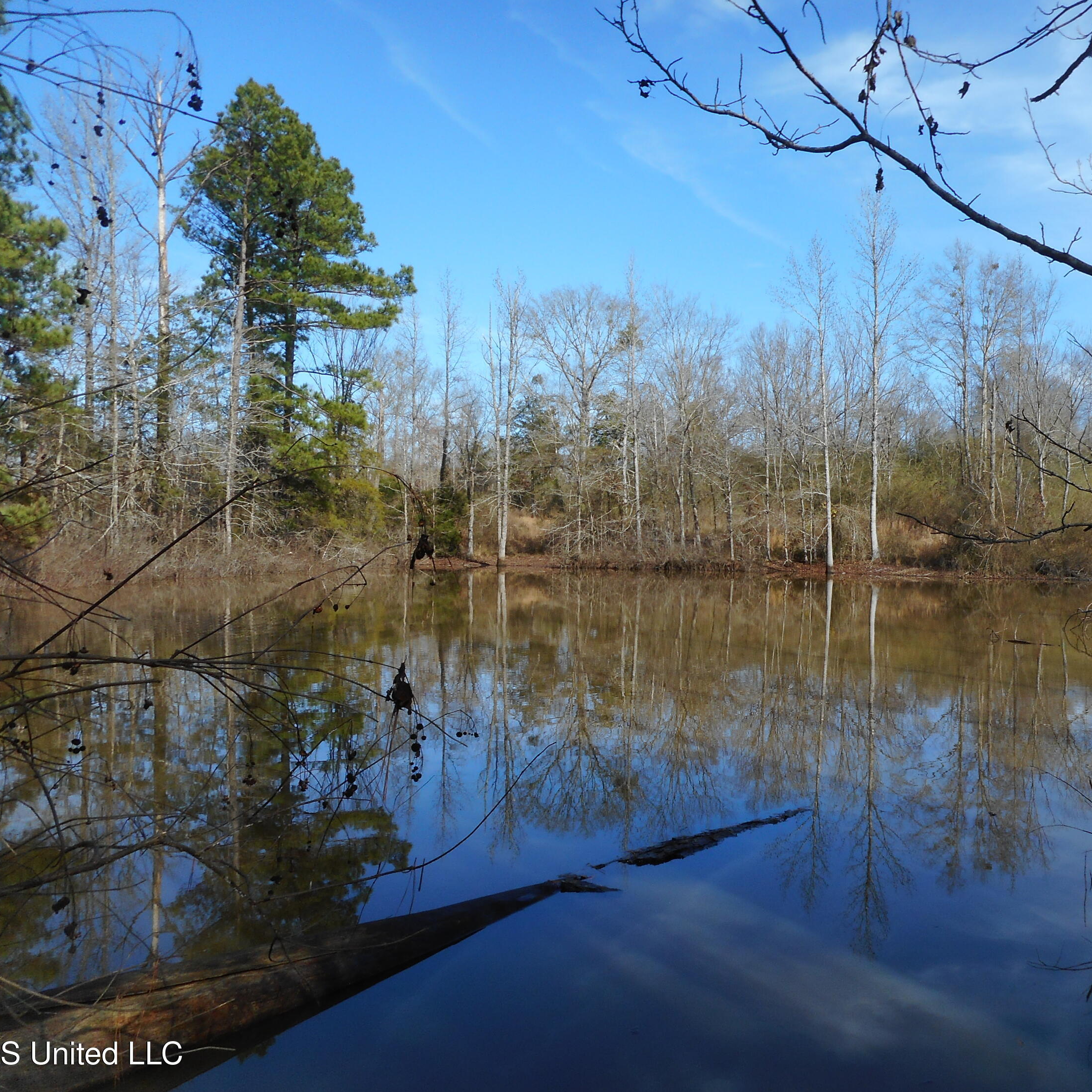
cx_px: 696
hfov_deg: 53.3
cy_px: 548
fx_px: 1071
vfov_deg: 54.0
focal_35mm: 30
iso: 80
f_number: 3.7
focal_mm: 4.5
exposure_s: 1/640
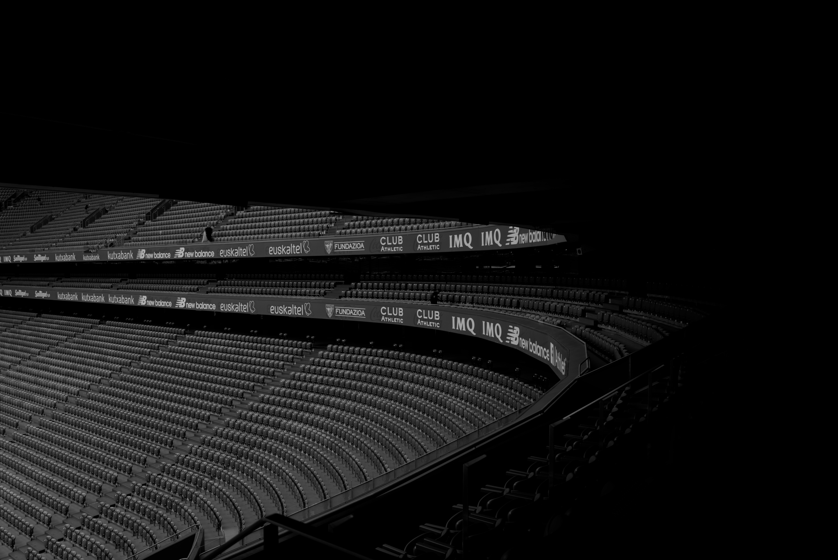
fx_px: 652
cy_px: 280
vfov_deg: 46.4
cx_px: 419
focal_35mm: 28
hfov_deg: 65.5
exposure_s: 1/125
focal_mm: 28
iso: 200
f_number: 5.6
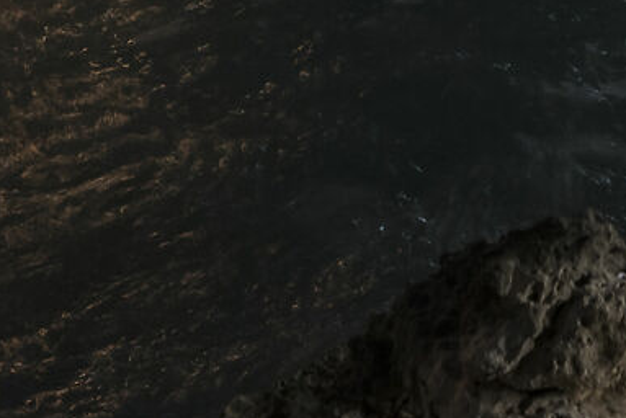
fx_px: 1636
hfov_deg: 21.2
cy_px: -709
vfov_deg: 11.1
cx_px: 572
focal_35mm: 94
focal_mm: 15
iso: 100
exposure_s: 30
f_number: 6.3
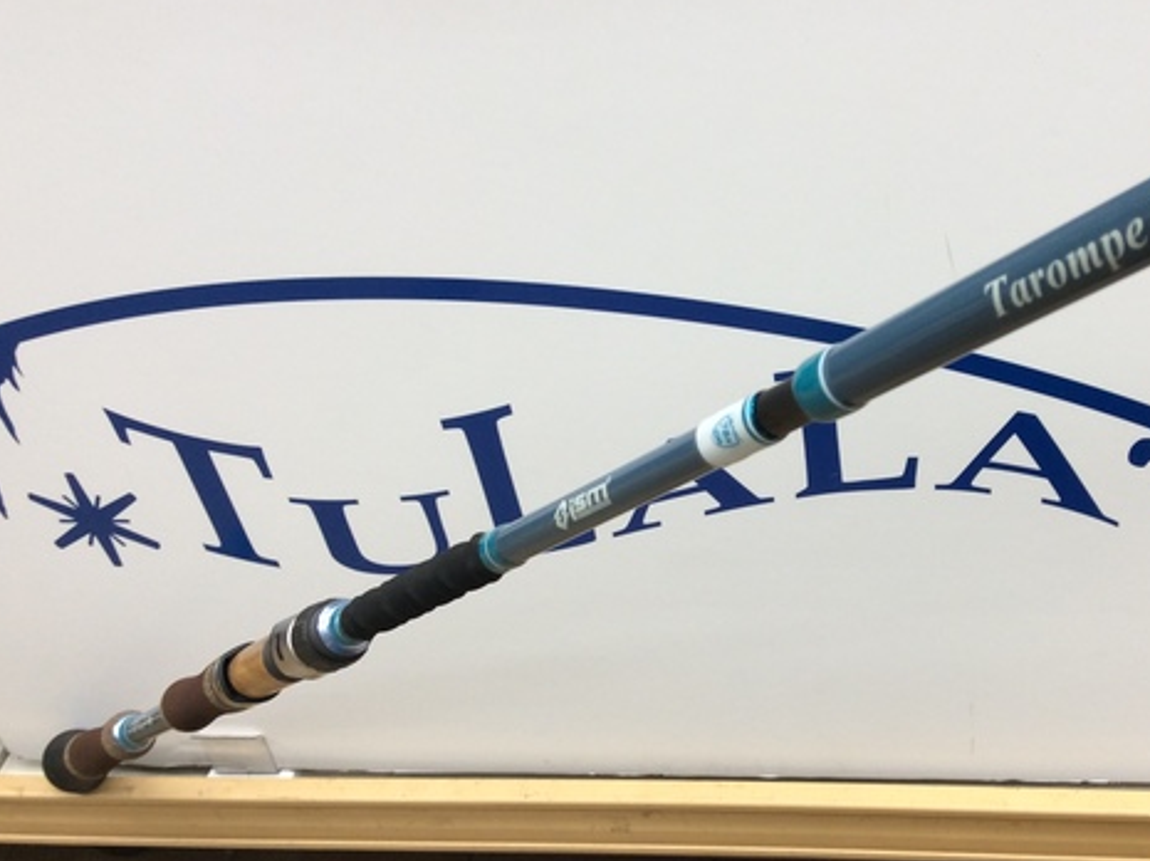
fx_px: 1461
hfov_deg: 42.5
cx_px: 752
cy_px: 522
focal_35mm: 44
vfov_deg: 32.7
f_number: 2.4
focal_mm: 3.3
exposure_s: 1/24
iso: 40
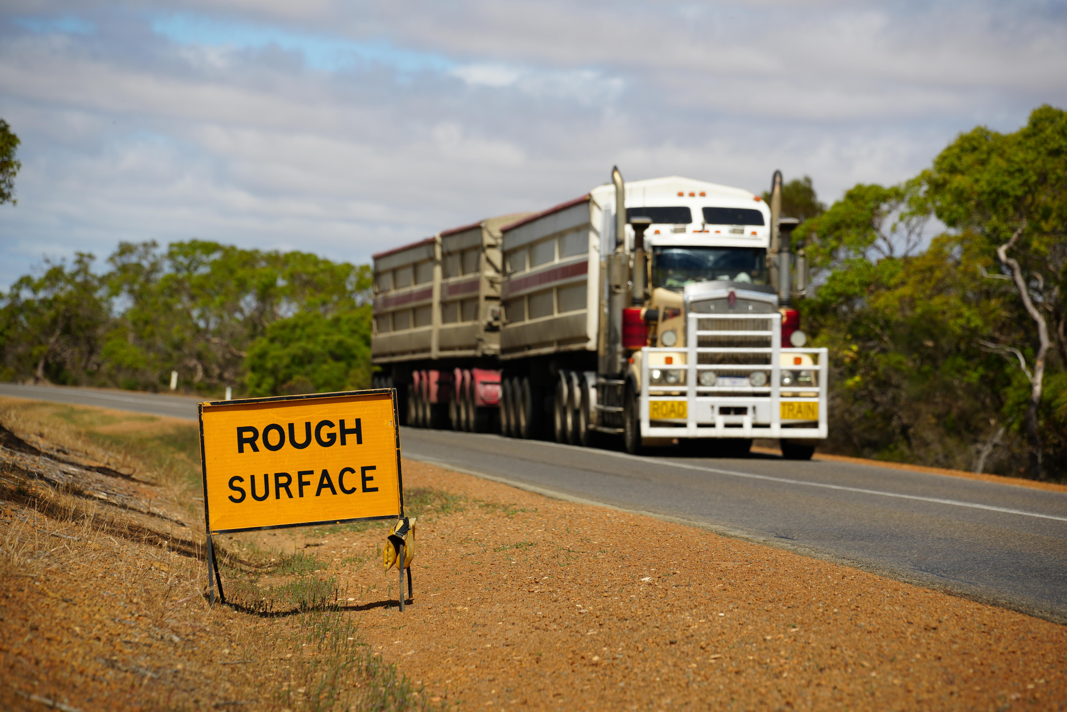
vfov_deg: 9.1
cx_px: 534
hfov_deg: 13.7
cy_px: 356
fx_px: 4445
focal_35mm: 150
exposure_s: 1/320
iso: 100
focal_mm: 150
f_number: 5
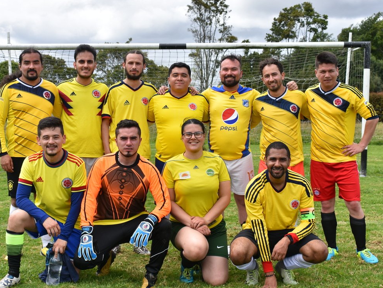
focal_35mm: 60
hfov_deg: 32.2
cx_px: 189
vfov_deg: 24.4
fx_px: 664
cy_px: 133
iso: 180
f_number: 8
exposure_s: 1/500
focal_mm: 34
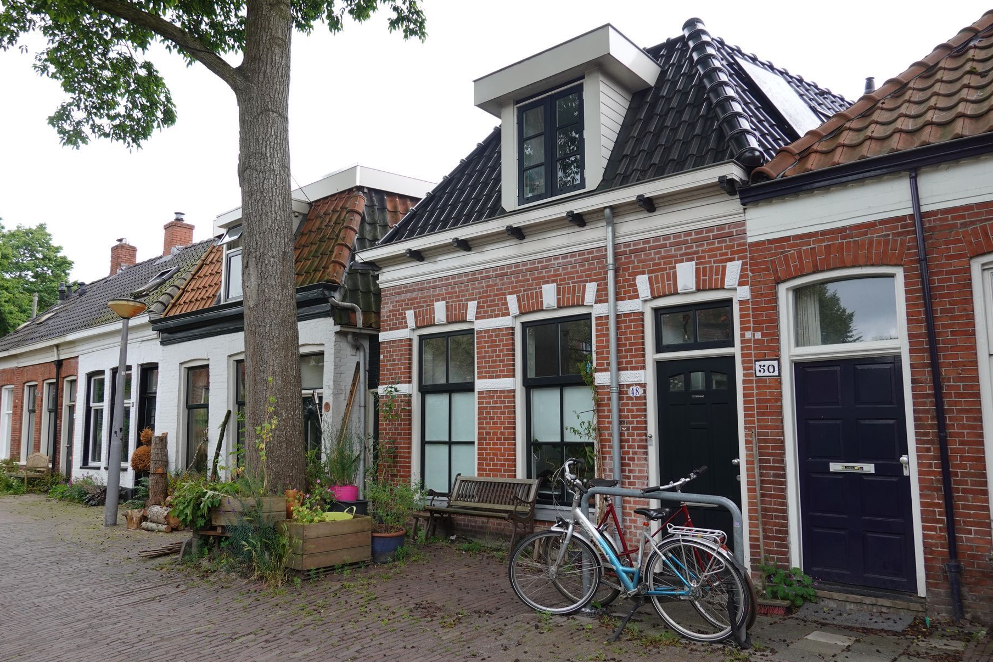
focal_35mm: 26
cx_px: 470
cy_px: 349
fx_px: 717
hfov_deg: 69.3
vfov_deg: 49.5
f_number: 2.8
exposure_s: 1/50
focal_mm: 9
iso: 100
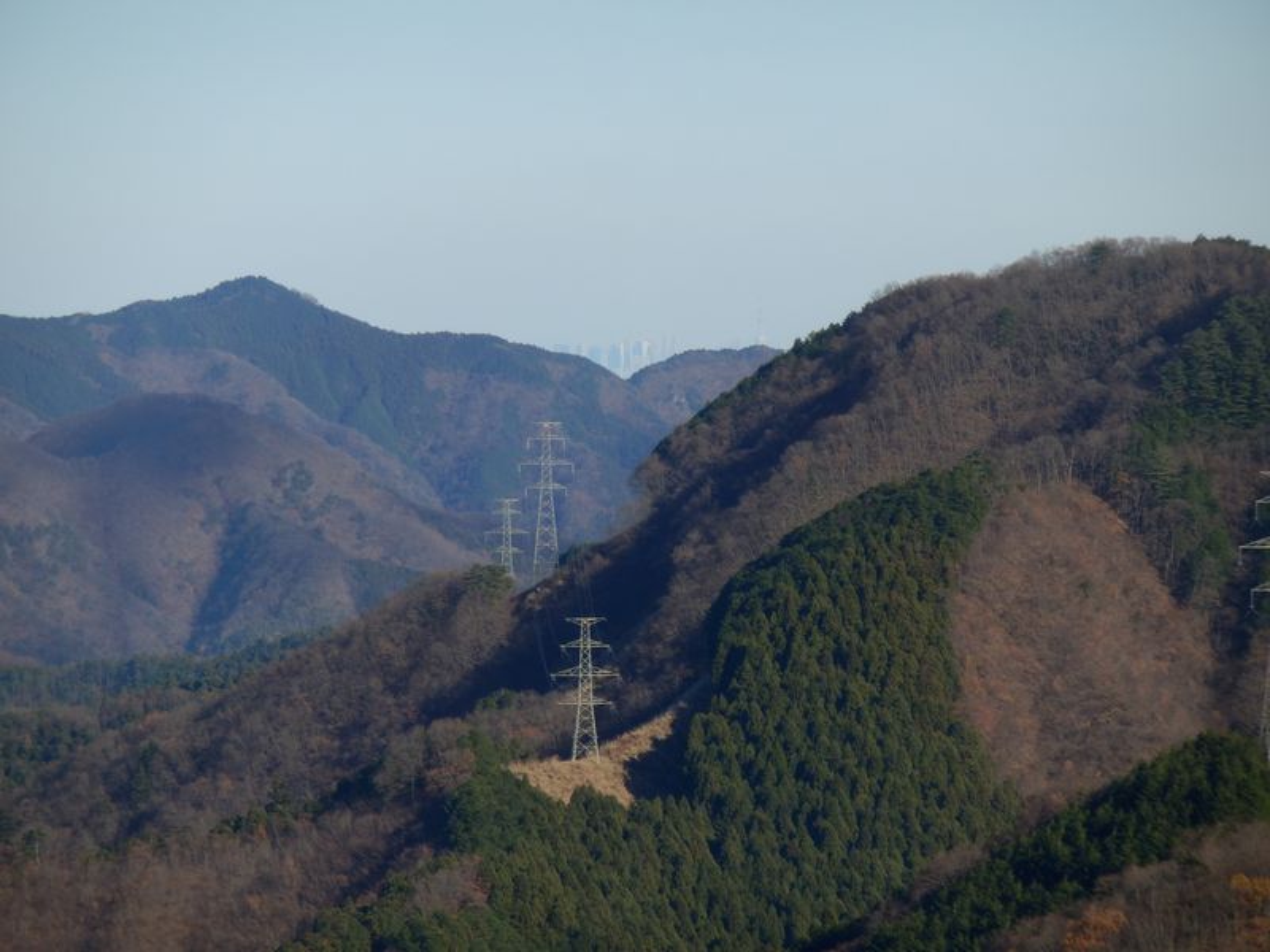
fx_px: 9796
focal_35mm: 267
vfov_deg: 5.6
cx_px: 635
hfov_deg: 7.4
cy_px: 476
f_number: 5.9
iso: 80
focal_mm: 47.3
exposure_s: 1/400
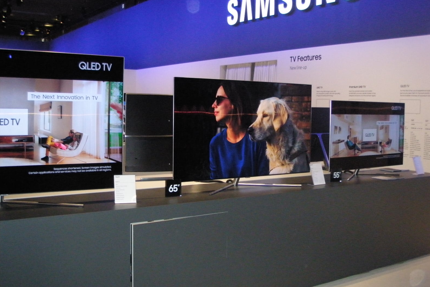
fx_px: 478
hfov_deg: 48.5
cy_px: 138
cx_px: 216
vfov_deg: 33.4
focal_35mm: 40
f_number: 3.5
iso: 800
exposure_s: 1/250
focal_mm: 6.7
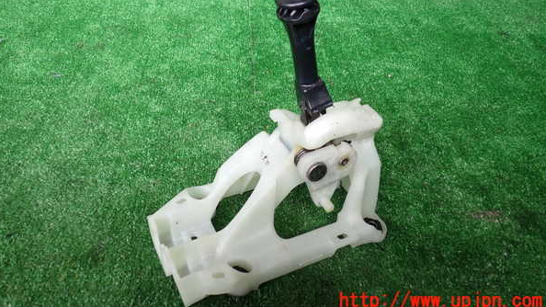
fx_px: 478
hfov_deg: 59.5
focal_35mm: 33
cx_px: 271
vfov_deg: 35.3
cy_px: 106
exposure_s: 1/100
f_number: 2.3
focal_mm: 5.4
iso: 200
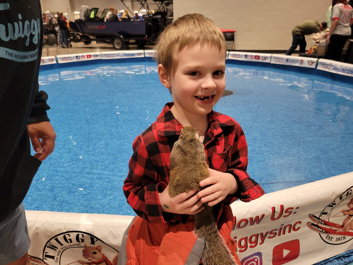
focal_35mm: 26
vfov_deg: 53.1
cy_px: 132
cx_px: 176
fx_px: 265
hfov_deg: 67.3
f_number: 1.8
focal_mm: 5.4
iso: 250
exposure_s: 1/120
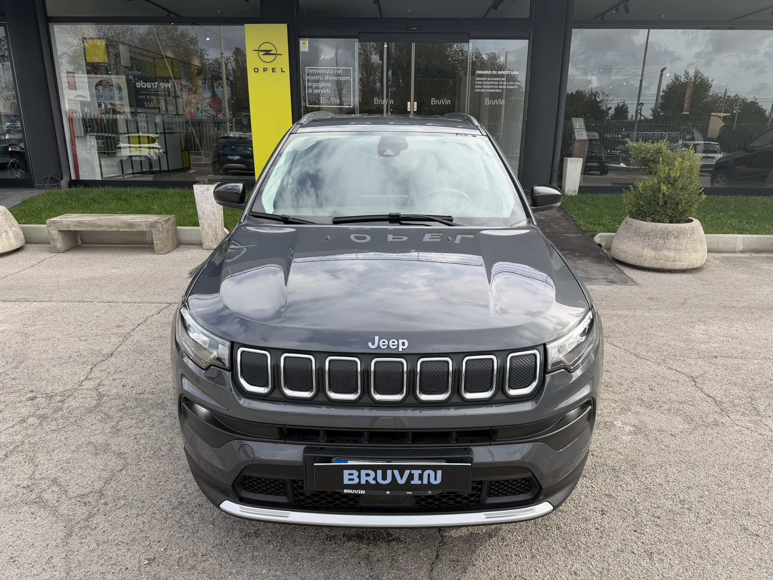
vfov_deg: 56.8
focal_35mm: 24
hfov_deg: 71.6
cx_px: 386
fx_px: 536
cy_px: 290
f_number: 1.78
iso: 80
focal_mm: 6.76
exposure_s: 1/1122
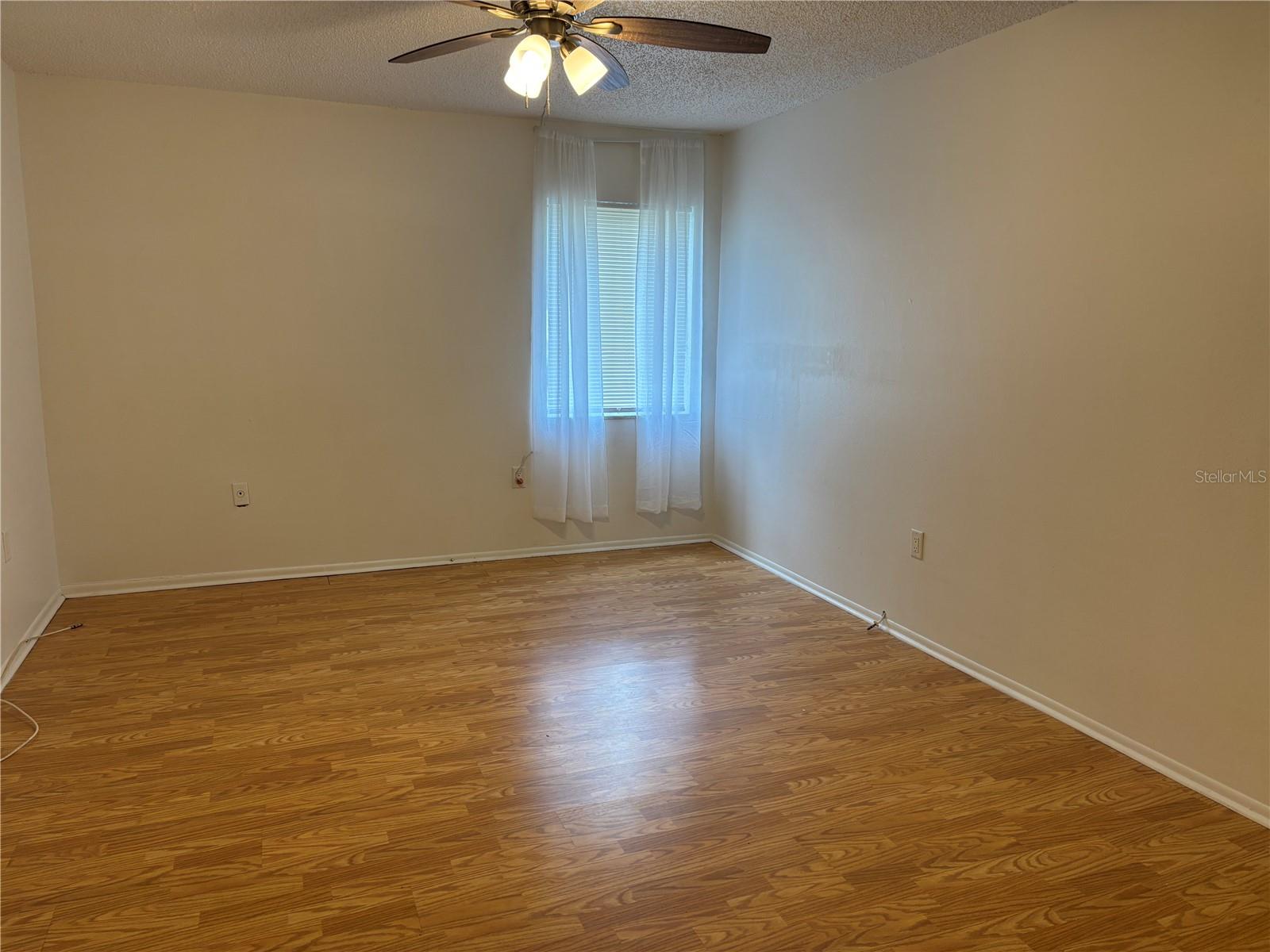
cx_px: 635
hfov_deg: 67.3
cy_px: 476
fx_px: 954
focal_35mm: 26
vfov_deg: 53.1
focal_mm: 5.96
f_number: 1.6
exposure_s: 1/120
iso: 100
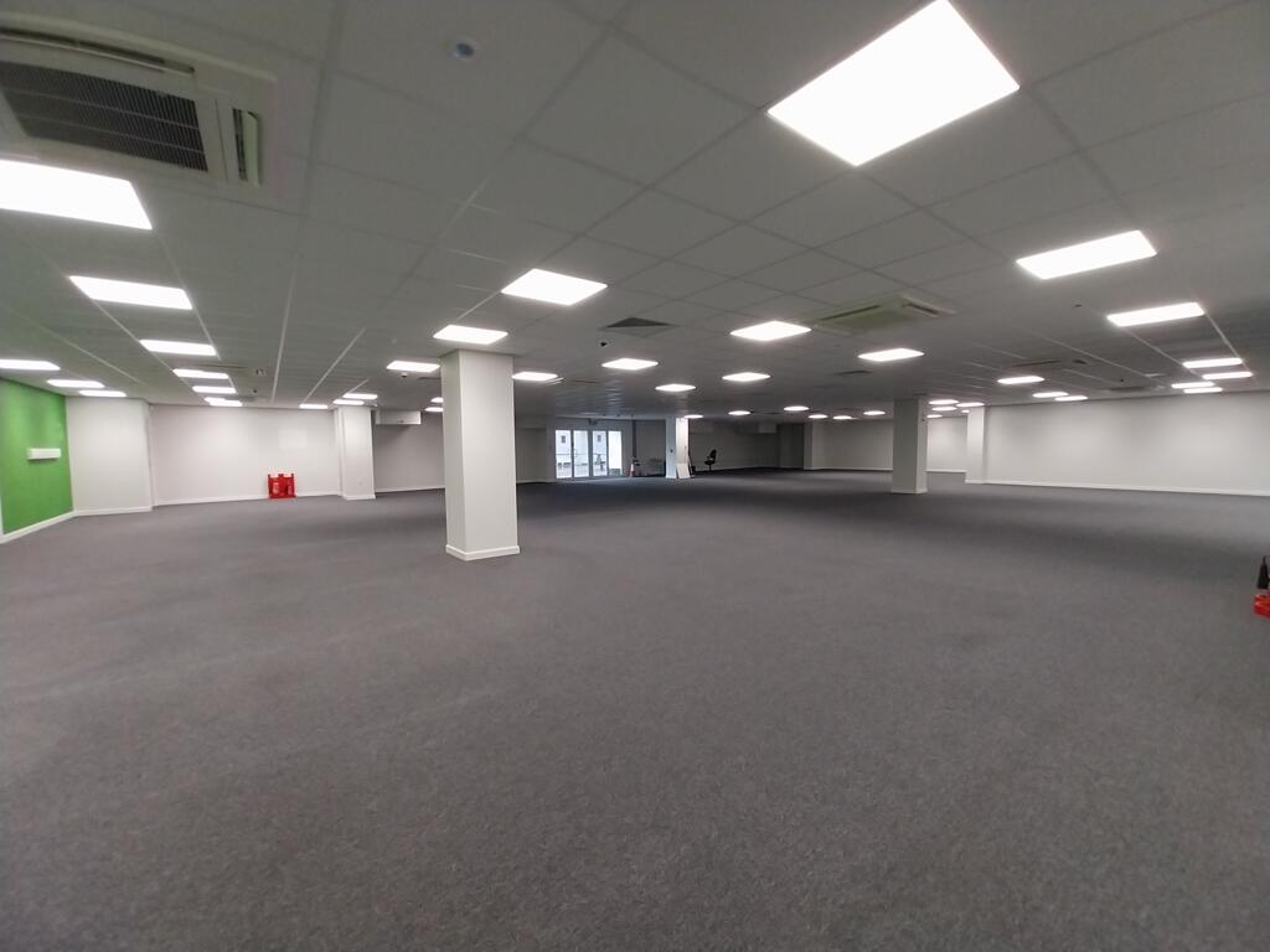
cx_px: 635
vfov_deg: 89.9
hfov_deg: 106.2
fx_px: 477
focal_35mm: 13
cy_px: 476
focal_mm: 1.13
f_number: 2.2
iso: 200
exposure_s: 1/50.1
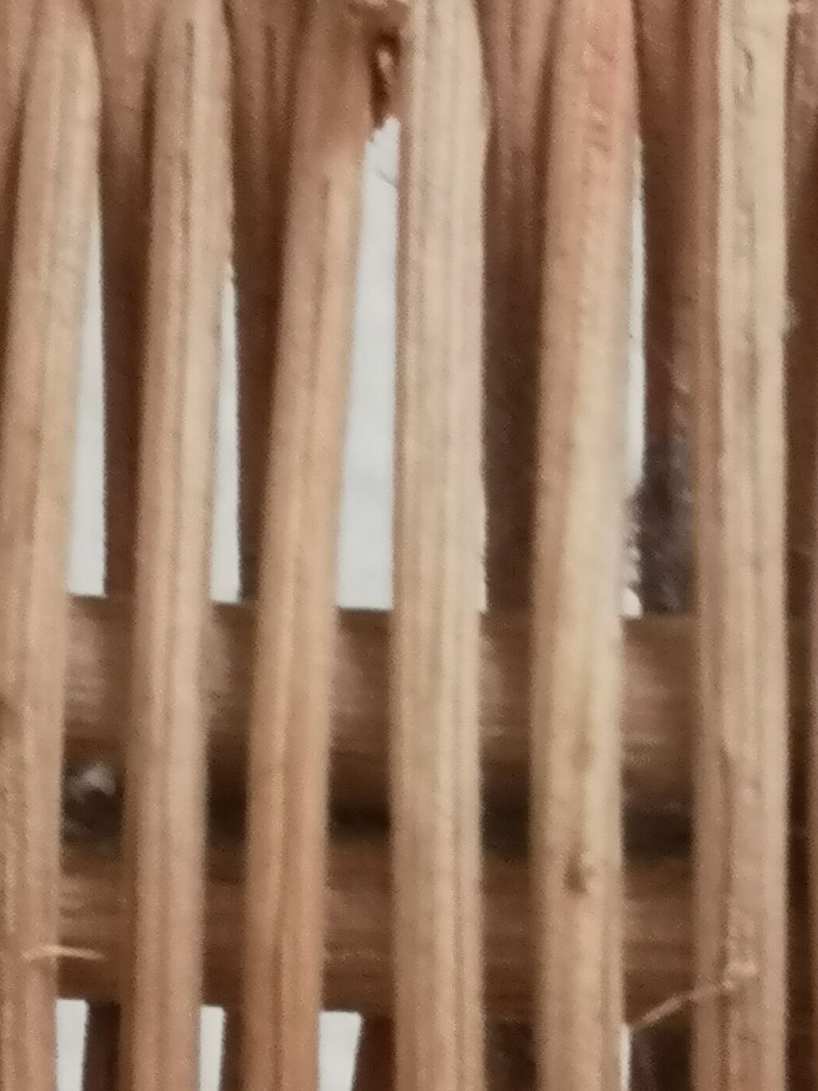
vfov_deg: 16.0
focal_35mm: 123
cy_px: 481
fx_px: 3876
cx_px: 714
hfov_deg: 12.0
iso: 200
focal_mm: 3.95
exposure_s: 1/36
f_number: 1.8
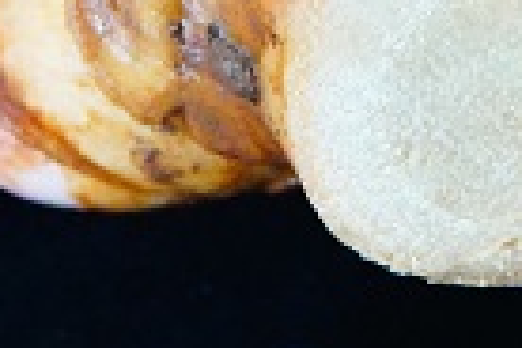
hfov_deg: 6.0
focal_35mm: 344
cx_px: 499
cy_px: -155
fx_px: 4988
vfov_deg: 4.0
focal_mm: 28.91
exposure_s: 1/25
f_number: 3.5
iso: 2500
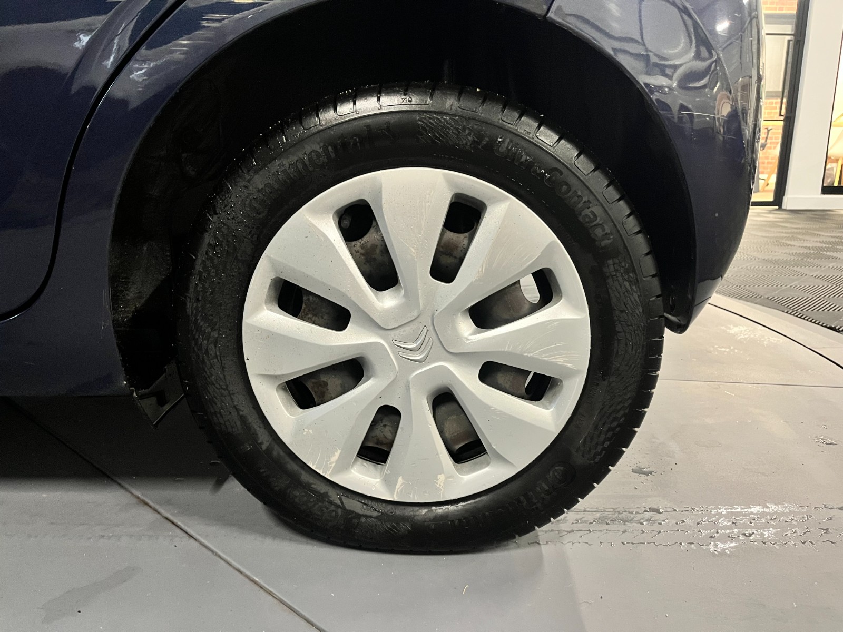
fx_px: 633
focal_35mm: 26
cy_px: 316
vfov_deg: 53.1
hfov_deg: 67.3
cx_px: 422
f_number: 1.6
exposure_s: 1/25
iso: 500
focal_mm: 5.1
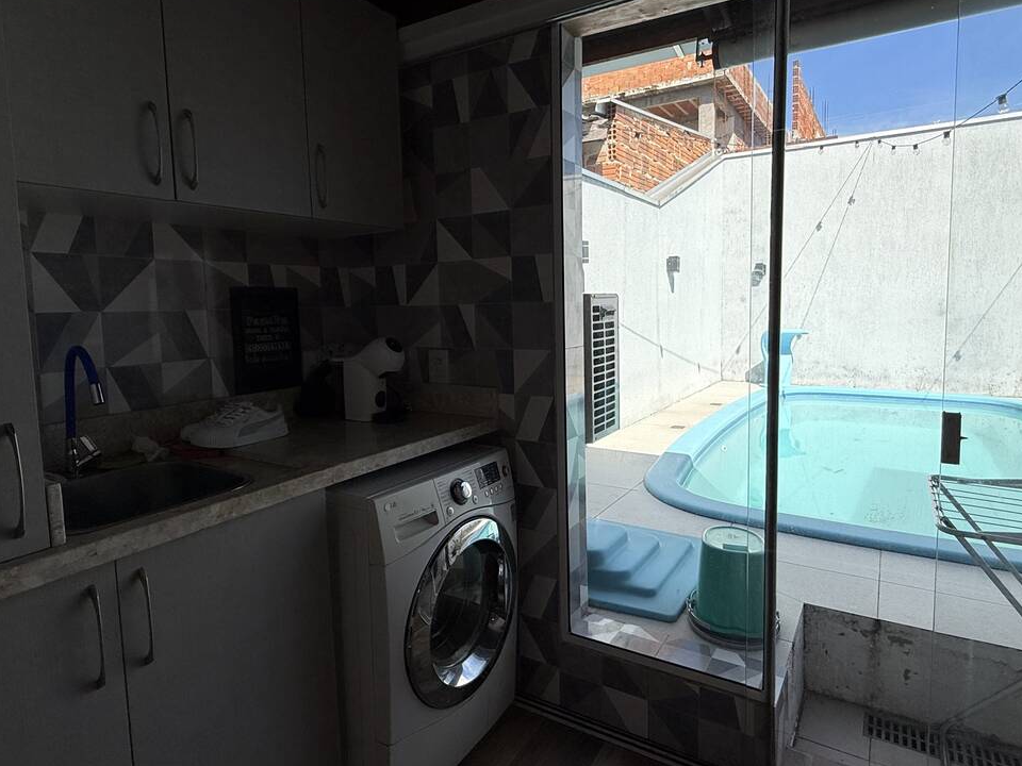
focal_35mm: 21
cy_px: 355
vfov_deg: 63.4
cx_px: 506
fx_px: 620
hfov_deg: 79.0
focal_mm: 2.22
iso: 50
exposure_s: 1/1745
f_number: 2.2
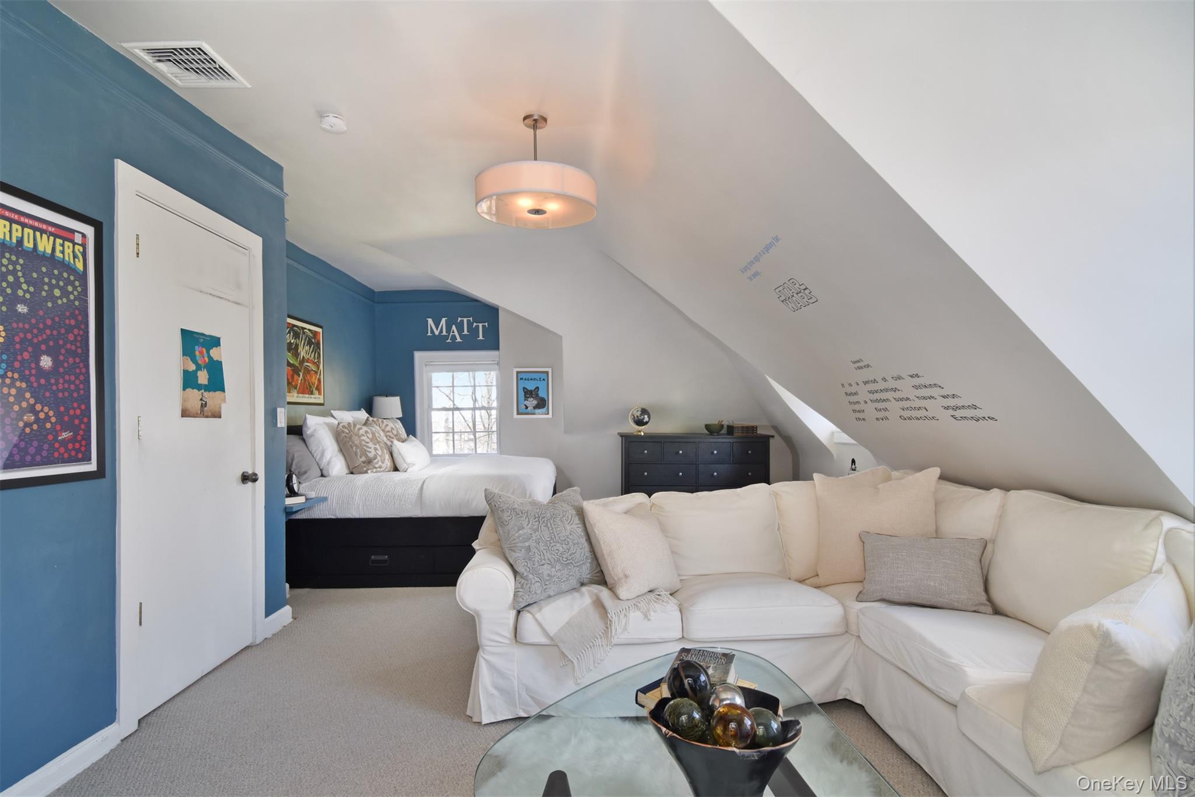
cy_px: 398
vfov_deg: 72.0
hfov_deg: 95.0
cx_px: 598
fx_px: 548
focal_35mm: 16
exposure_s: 1/25
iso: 640
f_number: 11
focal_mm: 11
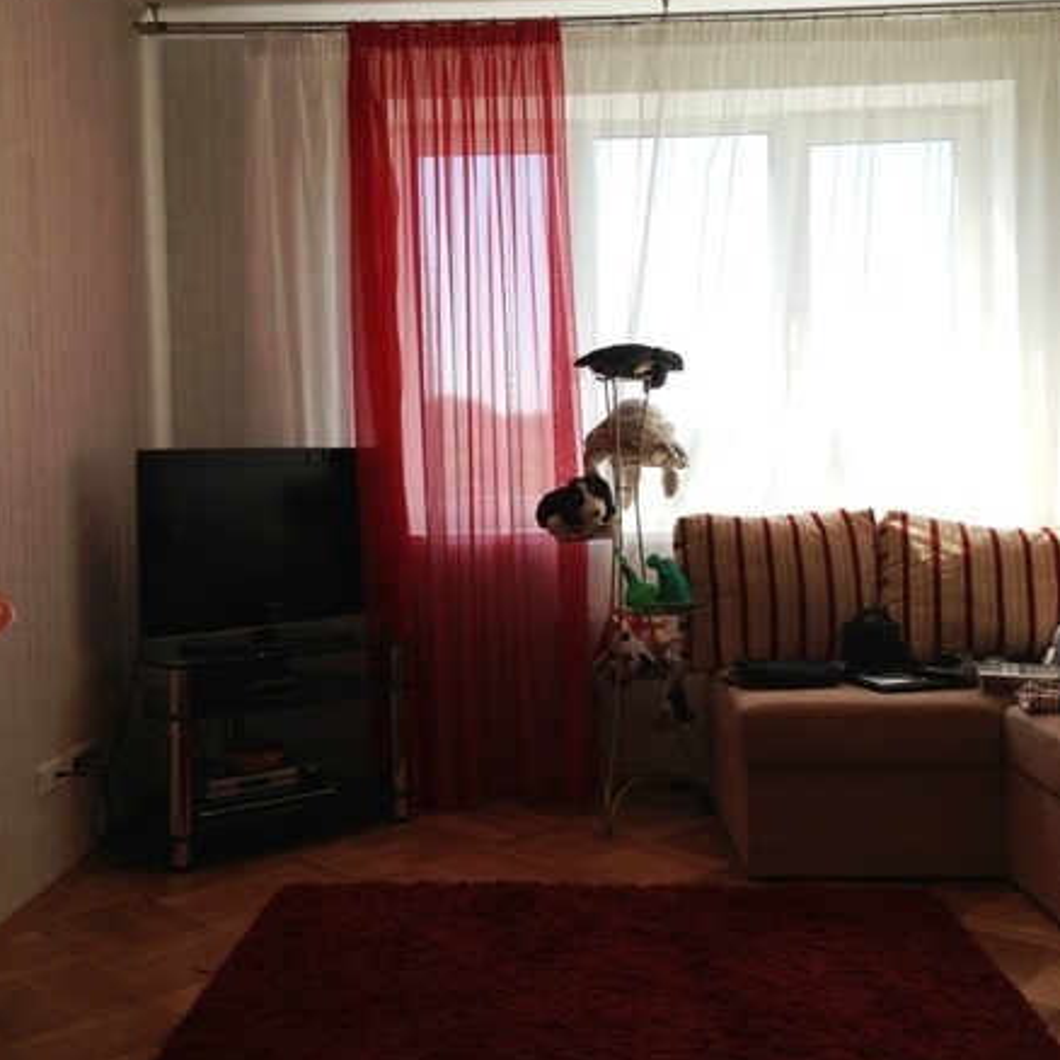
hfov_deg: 41.9
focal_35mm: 40
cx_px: 518
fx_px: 1386
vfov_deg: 41.8
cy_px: 477
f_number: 2.4
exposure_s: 1/189
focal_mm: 4.13
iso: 50
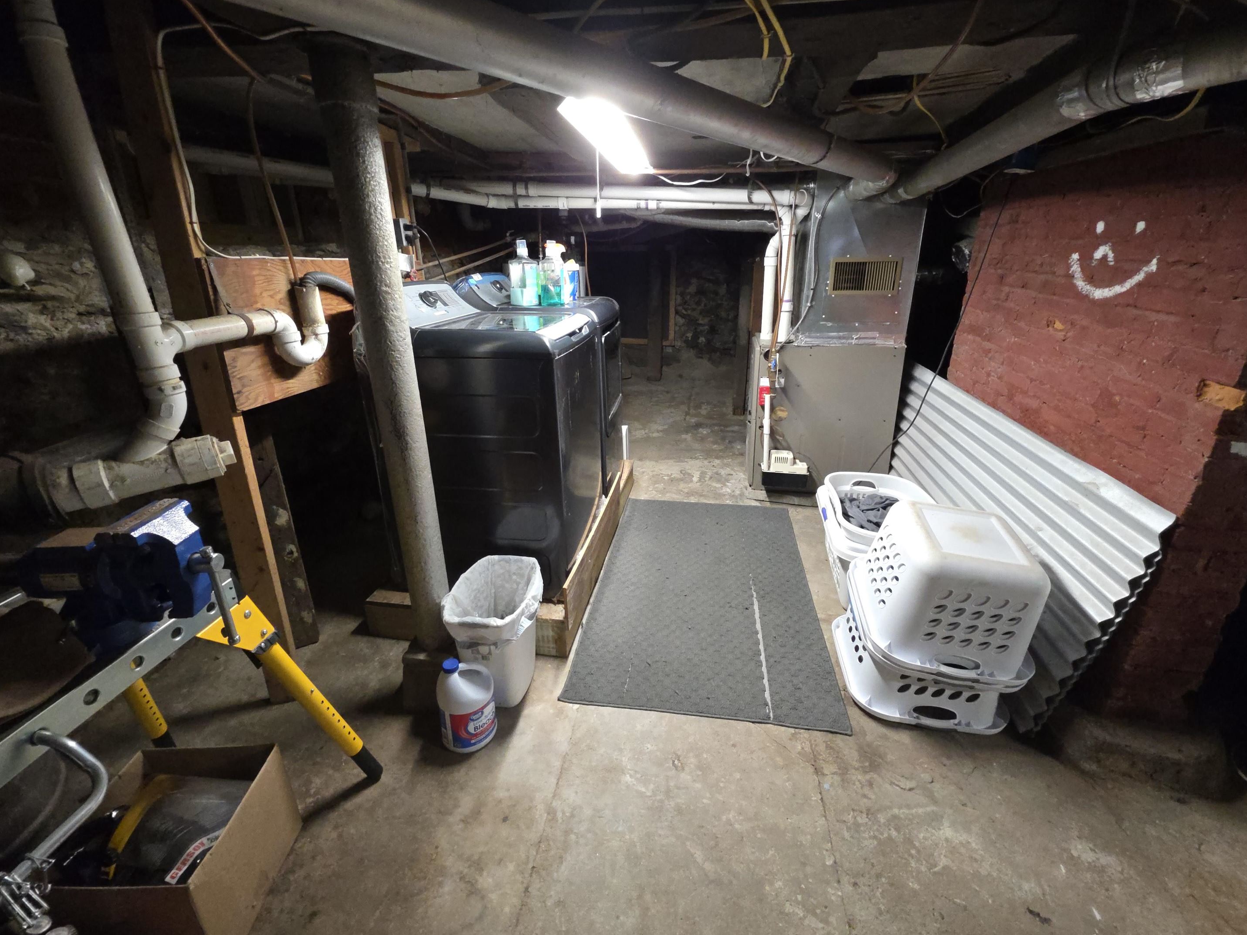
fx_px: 504
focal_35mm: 14
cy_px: 453
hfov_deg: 102.0
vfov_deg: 85.6
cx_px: 643
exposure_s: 1/60
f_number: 1.9
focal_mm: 2.2
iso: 500
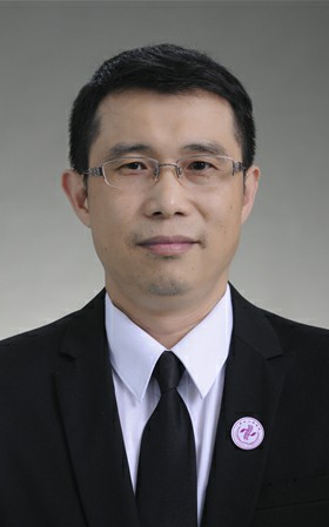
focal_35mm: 131
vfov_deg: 16.0
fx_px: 1875
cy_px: 264
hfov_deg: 10.0
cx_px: 167
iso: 160
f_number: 5.6
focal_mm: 85
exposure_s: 1/125
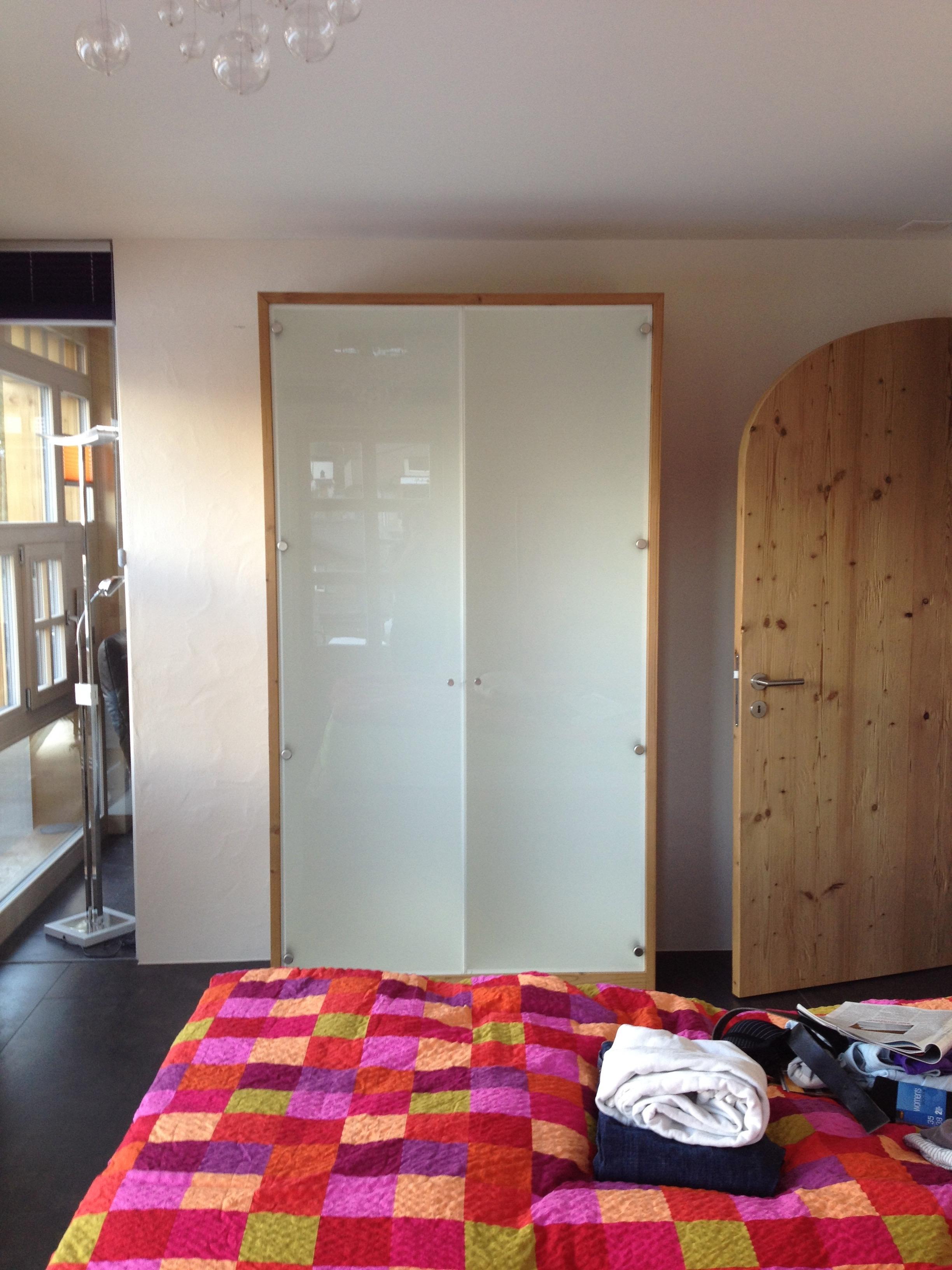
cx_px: 476
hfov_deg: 40.7
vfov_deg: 52.6
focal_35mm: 35
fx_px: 1283
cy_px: 635
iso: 50
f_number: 2.4
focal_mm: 4.28
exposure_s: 1/30
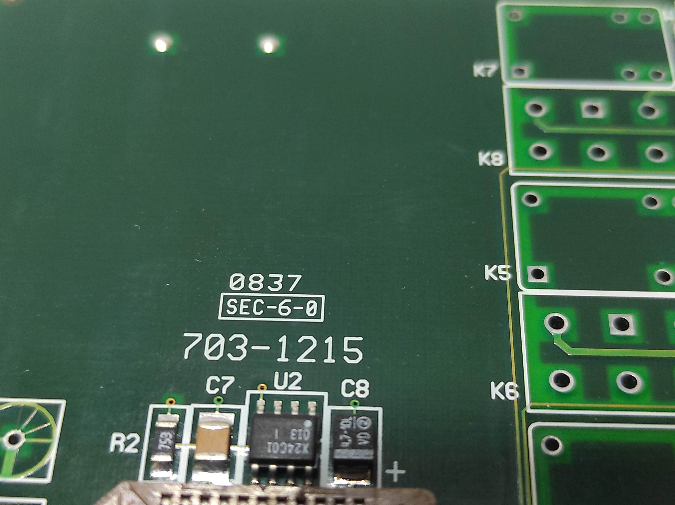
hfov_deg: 69.4
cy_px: 252
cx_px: 338
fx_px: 487
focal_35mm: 25
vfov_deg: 54.8
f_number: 1.89
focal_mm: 5.43
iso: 722
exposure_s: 1/33
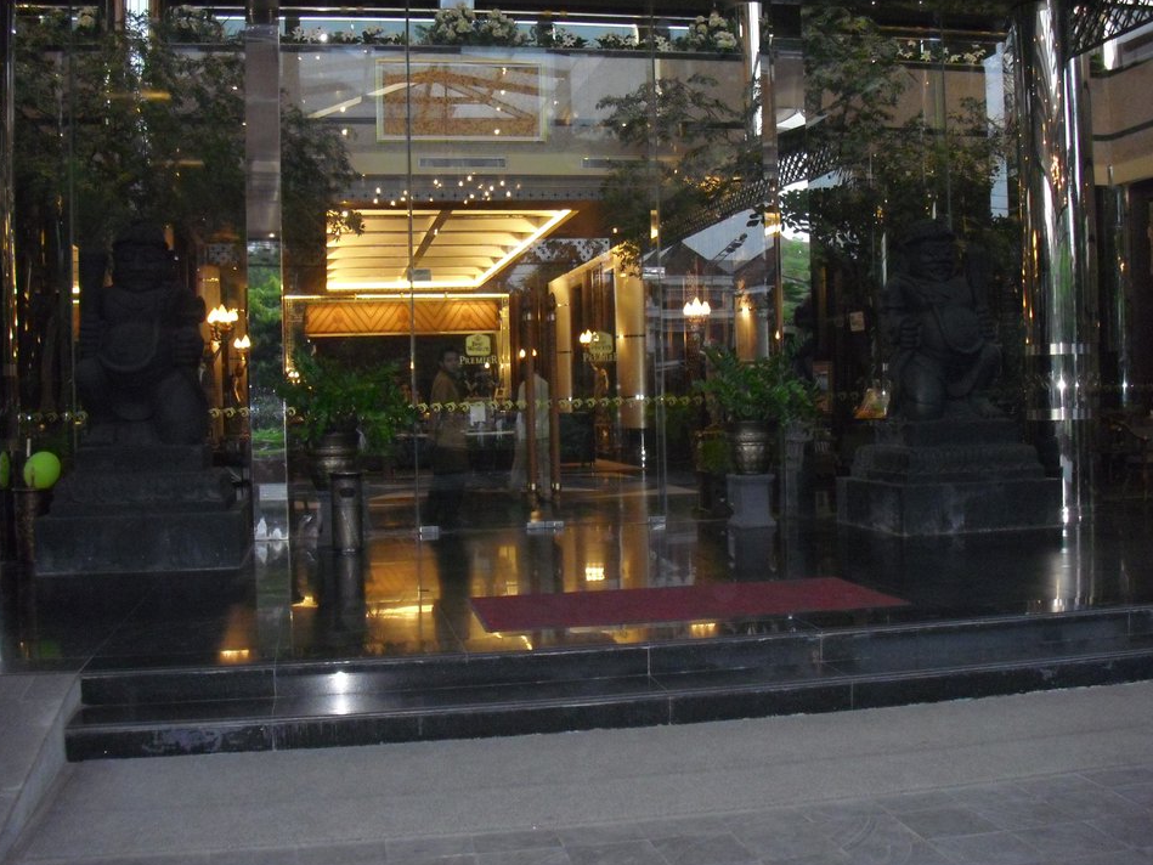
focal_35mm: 41
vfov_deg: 35.1
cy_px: 405
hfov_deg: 45.8
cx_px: 570
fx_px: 1366
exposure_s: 1/60
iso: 400
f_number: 2.8
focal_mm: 6.2
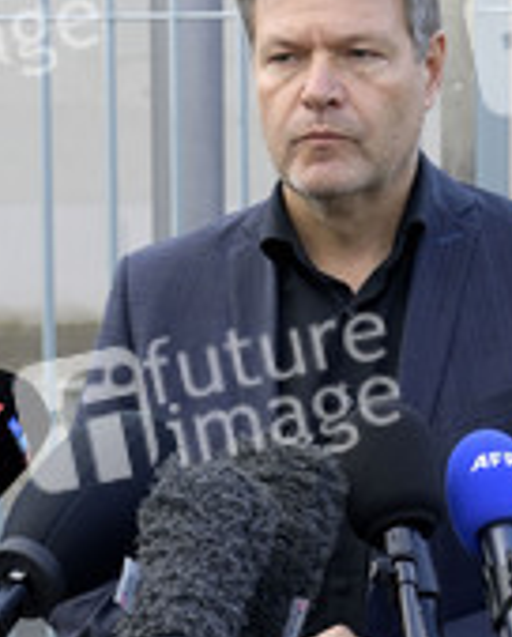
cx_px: 316
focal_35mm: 155
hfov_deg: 10.0
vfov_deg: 12.3
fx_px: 2925
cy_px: 592
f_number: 8
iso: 800
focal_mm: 70
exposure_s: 1/250
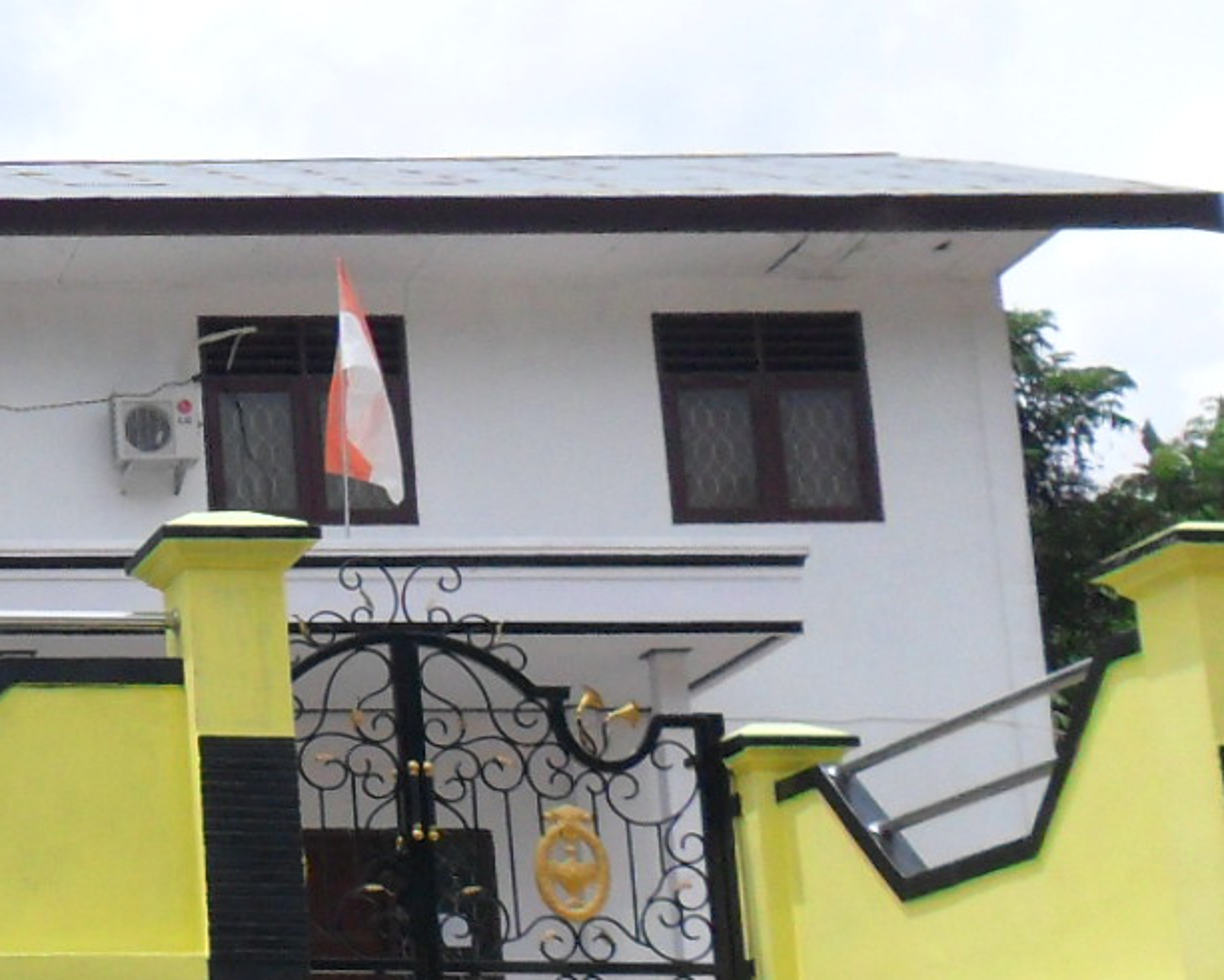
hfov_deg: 18.6
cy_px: 673
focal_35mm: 88
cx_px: -723
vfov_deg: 17.4
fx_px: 3189
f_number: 8.9
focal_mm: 4.9
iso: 100
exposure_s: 1/180
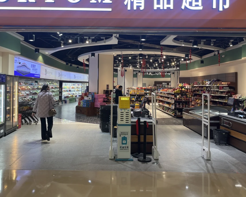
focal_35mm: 33
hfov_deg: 54.2
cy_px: 77
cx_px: 117
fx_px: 240
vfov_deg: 44.3
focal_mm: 5.1
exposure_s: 1/100
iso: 50
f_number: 1.6
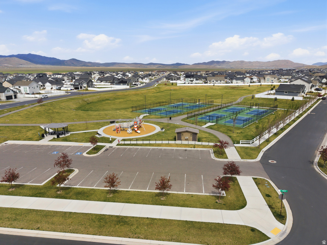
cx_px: 164
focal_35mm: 24
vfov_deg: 56.8
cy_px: 122
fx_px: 227
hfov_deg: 71.6
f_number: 1.8
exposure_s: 1/6400
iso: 140
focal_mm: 8.7
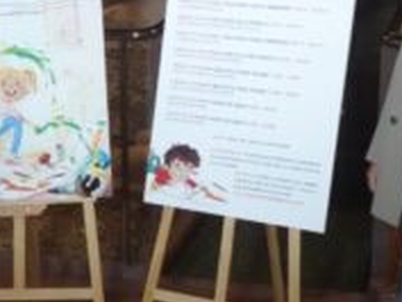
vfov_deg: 19.4
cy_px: 151
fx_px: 883
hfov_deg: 25.6
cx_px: 164
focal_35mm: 76
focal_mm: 5.41
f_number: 4
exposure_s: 1/60
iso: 1600
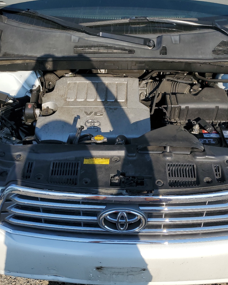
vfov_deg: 52.8
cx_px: 112
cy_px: 142
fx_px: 287
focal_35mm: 34
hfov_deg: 43.4
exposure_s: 1/3333
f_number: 1.5
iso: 50
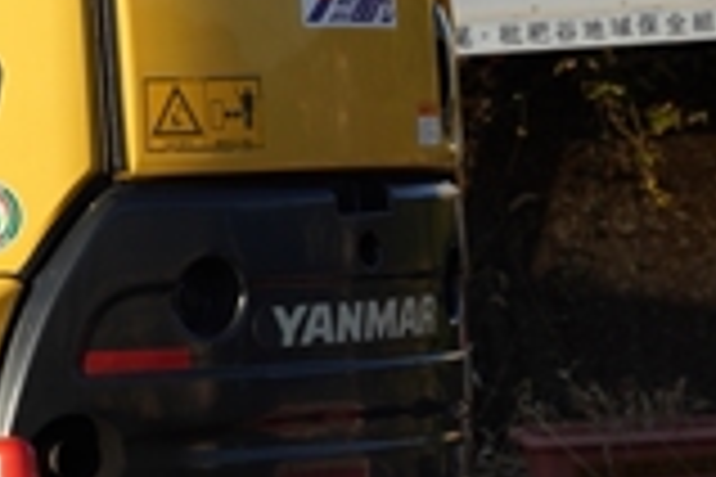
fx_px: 5022
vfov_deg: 5.4
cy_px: -40
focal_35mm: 253
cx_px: -829
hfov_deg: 7.7
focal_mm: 50.3
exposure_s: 1/1000
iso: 250
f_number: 5
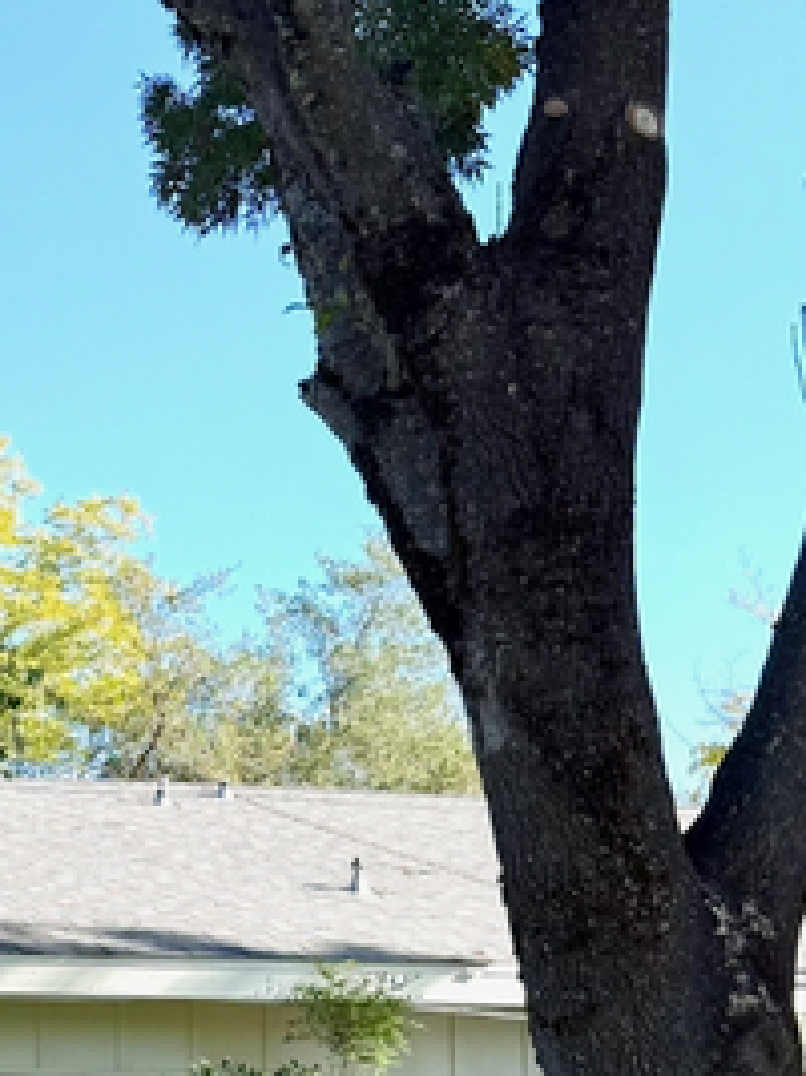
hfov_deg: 19.0
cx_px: -234
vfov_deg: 25.6
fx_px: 2237
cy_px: 1088
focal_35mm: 72
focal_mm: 6.76
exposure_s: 1/1361
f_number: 1.78
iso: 80
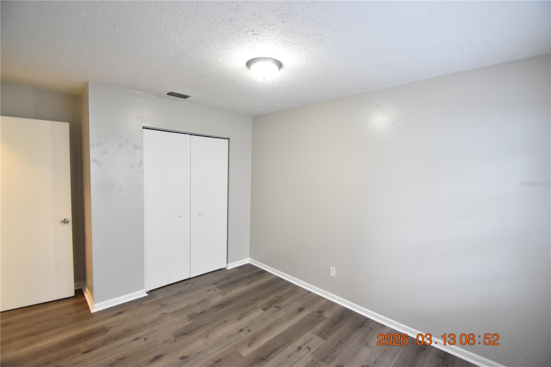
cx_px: 276
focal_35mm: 15
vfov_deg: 77.3
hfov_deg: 100.4
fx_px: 230
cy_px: 184
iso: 800
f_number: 3.5
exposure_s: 1/20
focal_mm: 10
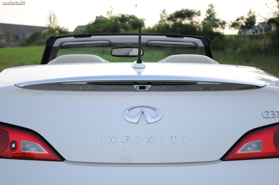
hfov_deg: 28.1
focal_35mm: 72
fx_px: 557
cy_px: 92
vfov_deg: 18.9
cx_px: 140
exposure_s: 1/1250
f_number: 5.6
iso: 2000
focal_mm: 48
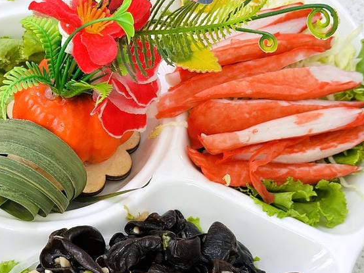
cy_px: 141
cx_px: 51
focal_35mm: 104
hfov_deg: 18.7
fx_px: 1093
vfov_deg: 14.2
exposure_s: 1/120
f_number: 1.78
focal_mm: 6.86
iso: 100
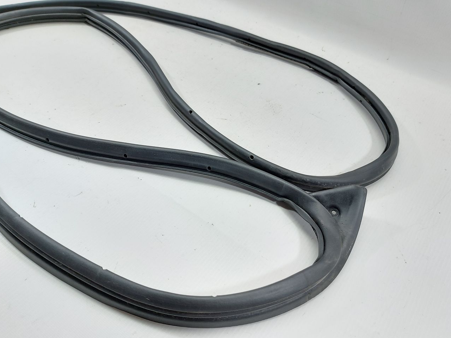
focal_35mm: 26
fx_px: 339
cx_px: 239
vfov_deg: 53.0
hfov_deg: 67.2
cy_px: 177
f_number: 1.8
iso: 100
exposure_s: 1/50
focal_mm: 5.23
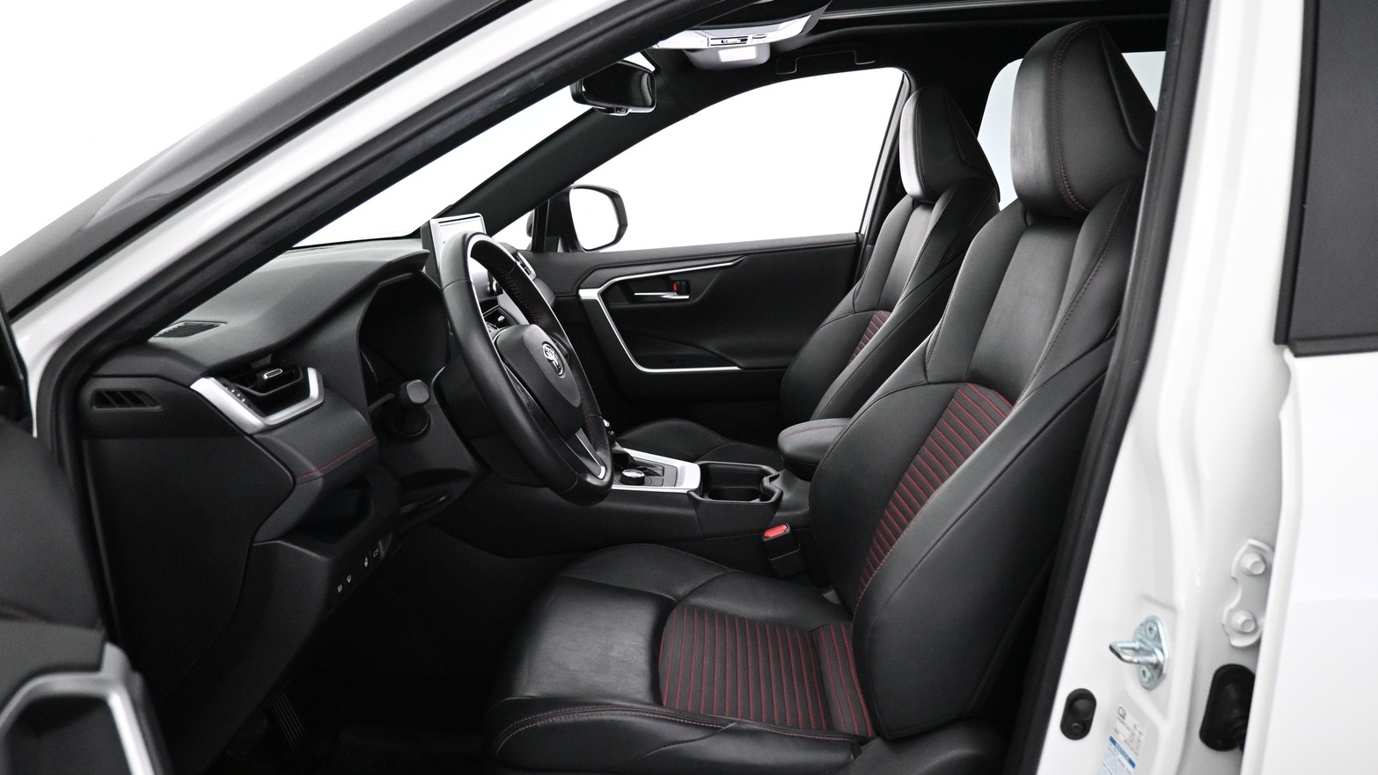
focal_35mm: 26
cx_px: 711
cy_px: 420
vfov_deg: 44.4
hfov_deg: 71.9
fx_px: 950
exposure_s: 1/80
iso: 4000
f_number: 3.5
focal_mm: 16
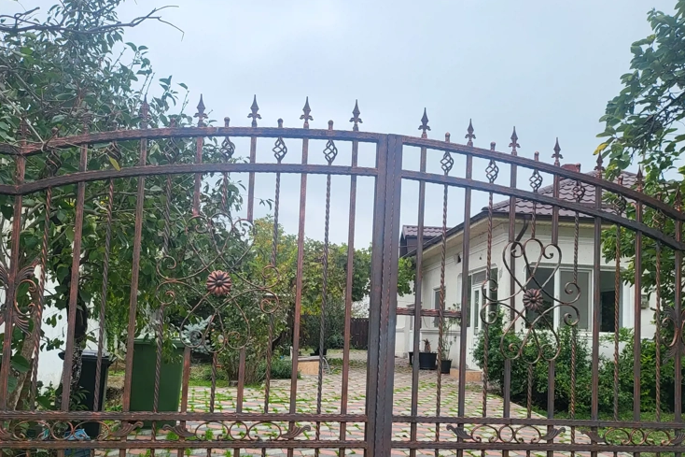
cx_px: 348
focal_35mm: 34
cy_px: 288
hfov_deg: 55.8
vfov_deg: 38.6
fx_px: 647
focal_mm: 5
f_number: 1.8
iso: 40
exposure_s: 1/655
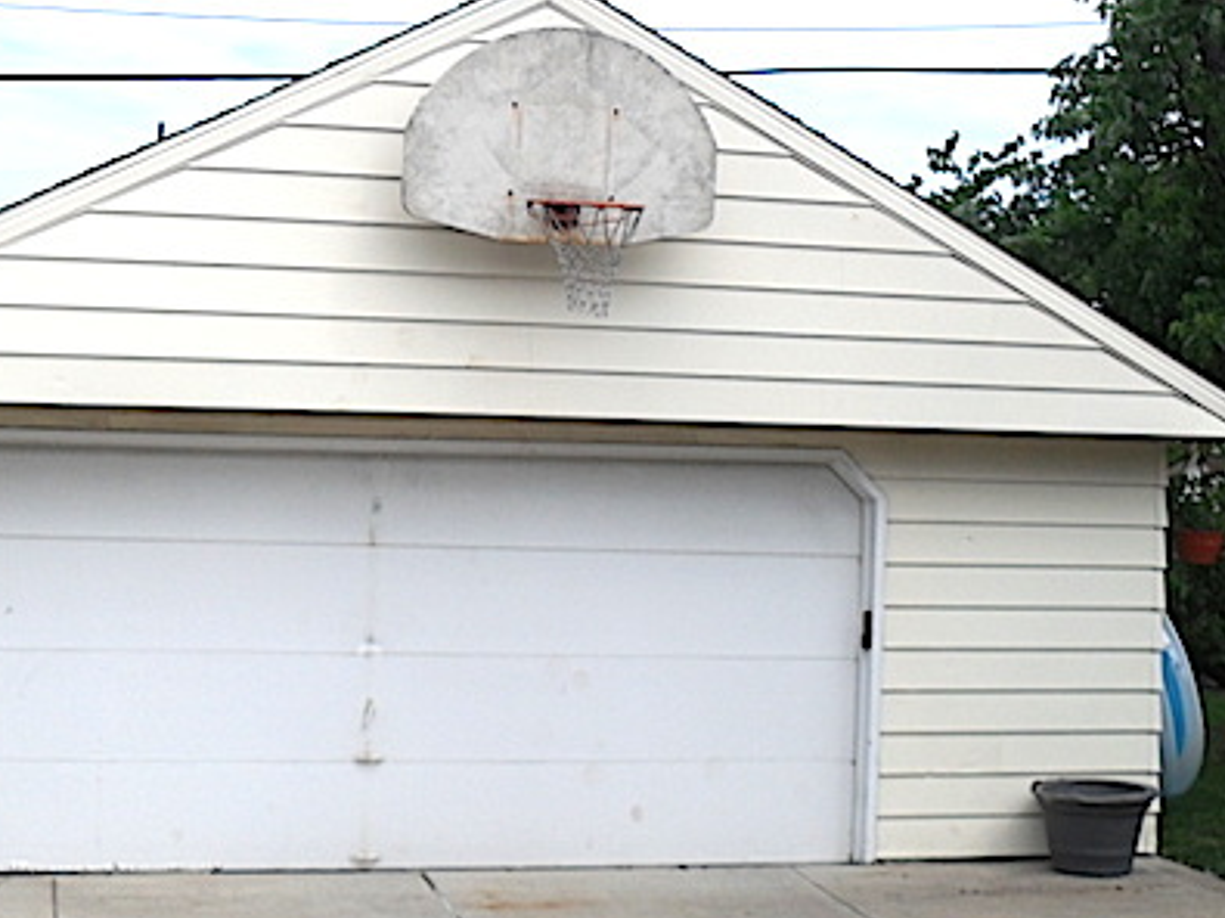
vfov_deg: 20.1
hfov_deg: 26.7
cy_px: 568
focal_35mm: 73
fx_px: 2583
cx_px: 549
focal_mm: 8.1
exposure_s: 1/180
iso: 80
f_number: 8.8
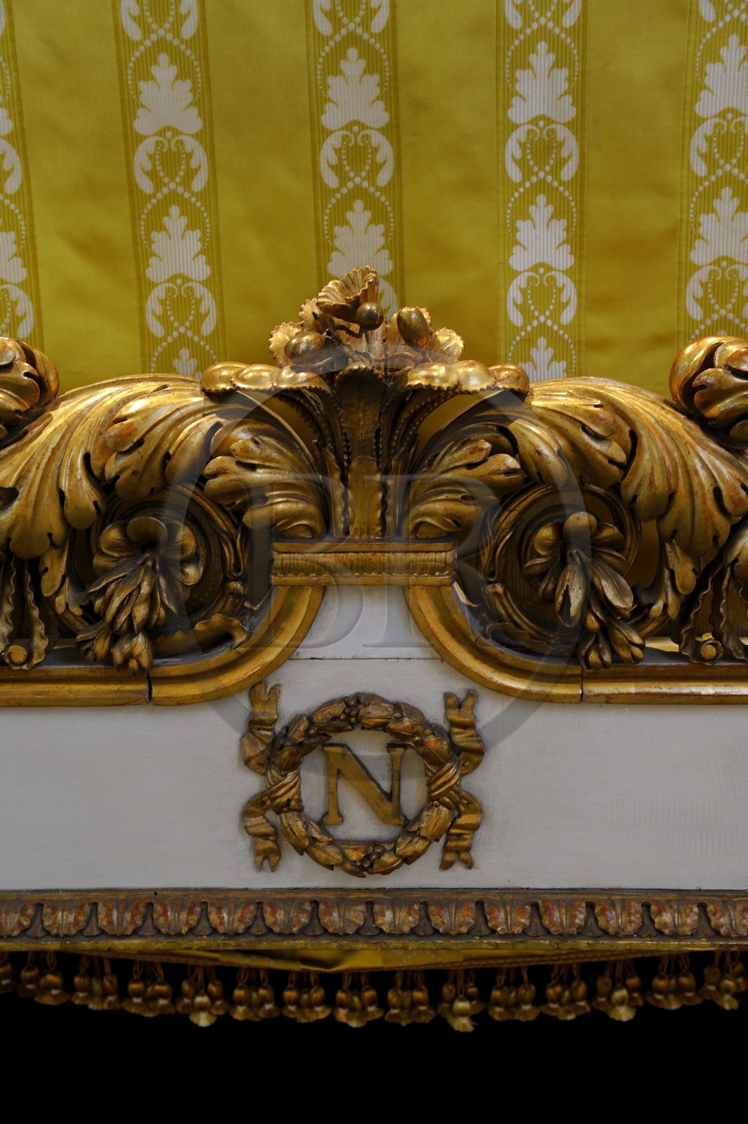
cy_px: 562
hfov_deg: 33.3
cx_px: 374
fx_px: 1249
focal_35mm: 40
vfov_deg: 48.5
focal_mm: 40
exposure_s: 1/13
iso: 800
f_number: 4
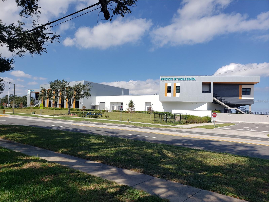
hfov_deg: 67.3
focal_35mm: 26
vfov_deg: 53.1
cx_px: 134
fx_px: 202
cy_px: 101
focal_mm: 4.3
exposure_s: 1/2265
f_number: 2.4
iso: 50
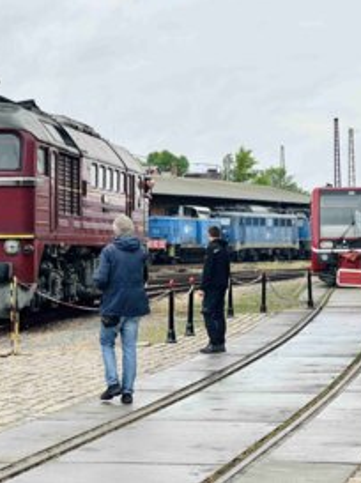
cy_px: 219
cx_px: 257
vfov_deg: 17.4
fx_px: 1575
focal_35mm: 113
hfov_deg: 13.0
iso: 32
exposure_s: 1/438
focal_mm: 9
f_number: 2.8
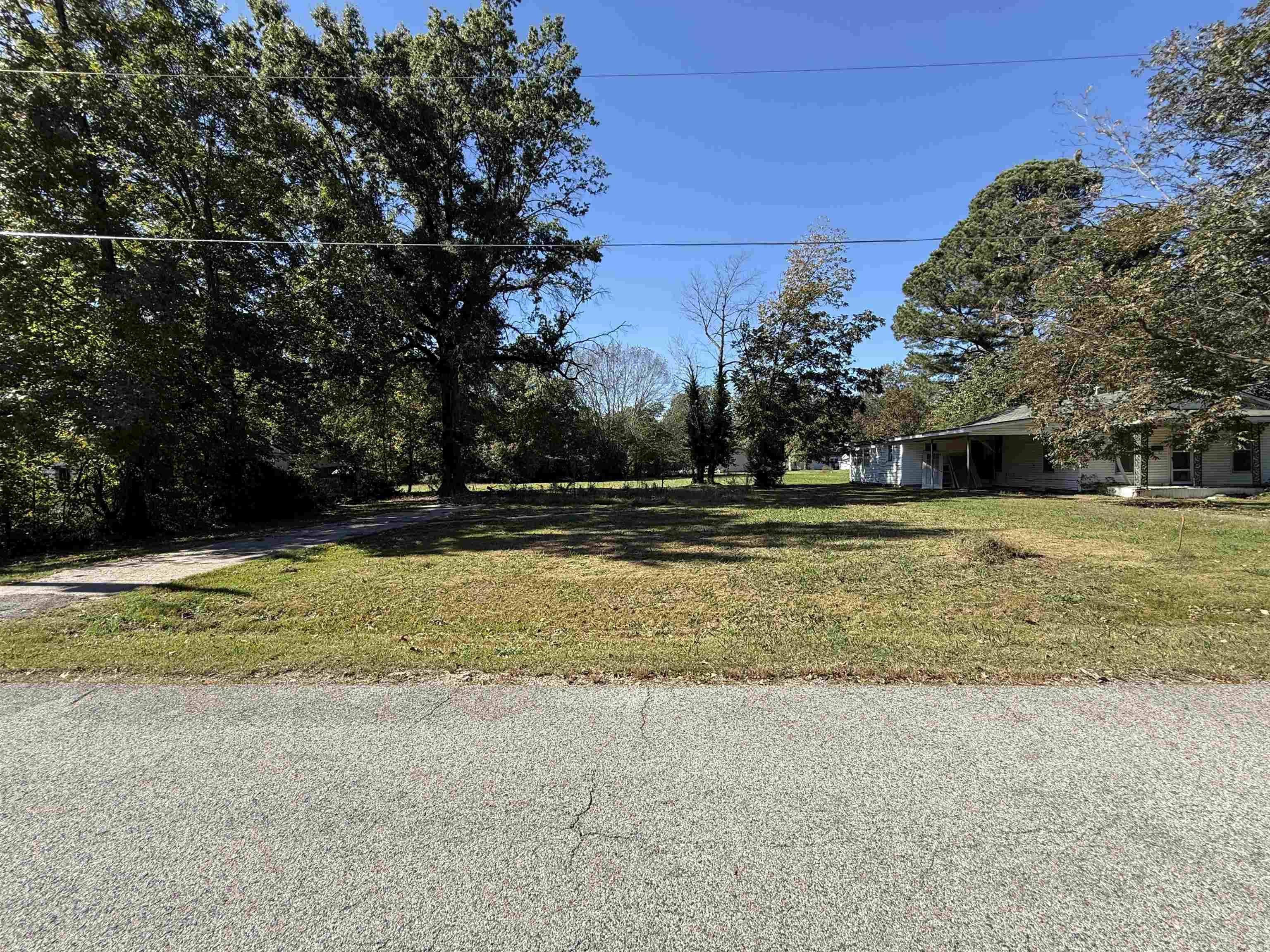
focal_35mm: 14
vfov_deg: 85.7
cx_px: 635
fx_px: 514
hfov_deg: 102.1
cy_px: 476
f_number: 2.2
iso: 50
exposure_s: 1/853
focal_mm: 2.22
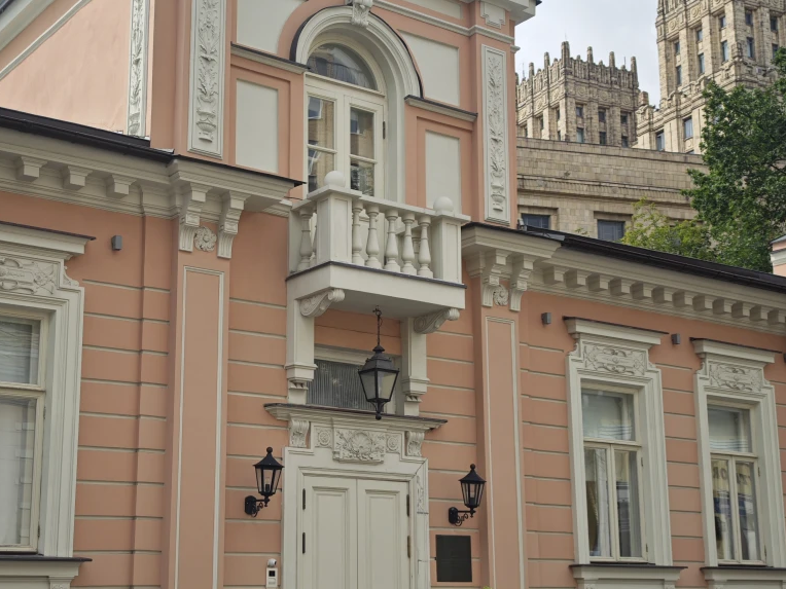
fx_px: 1249
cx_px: 336
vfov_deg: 26.5
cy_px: 321
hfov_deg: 34.9
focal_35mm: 55
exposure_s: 1/1464
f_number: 2
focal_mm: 8.72
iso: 50
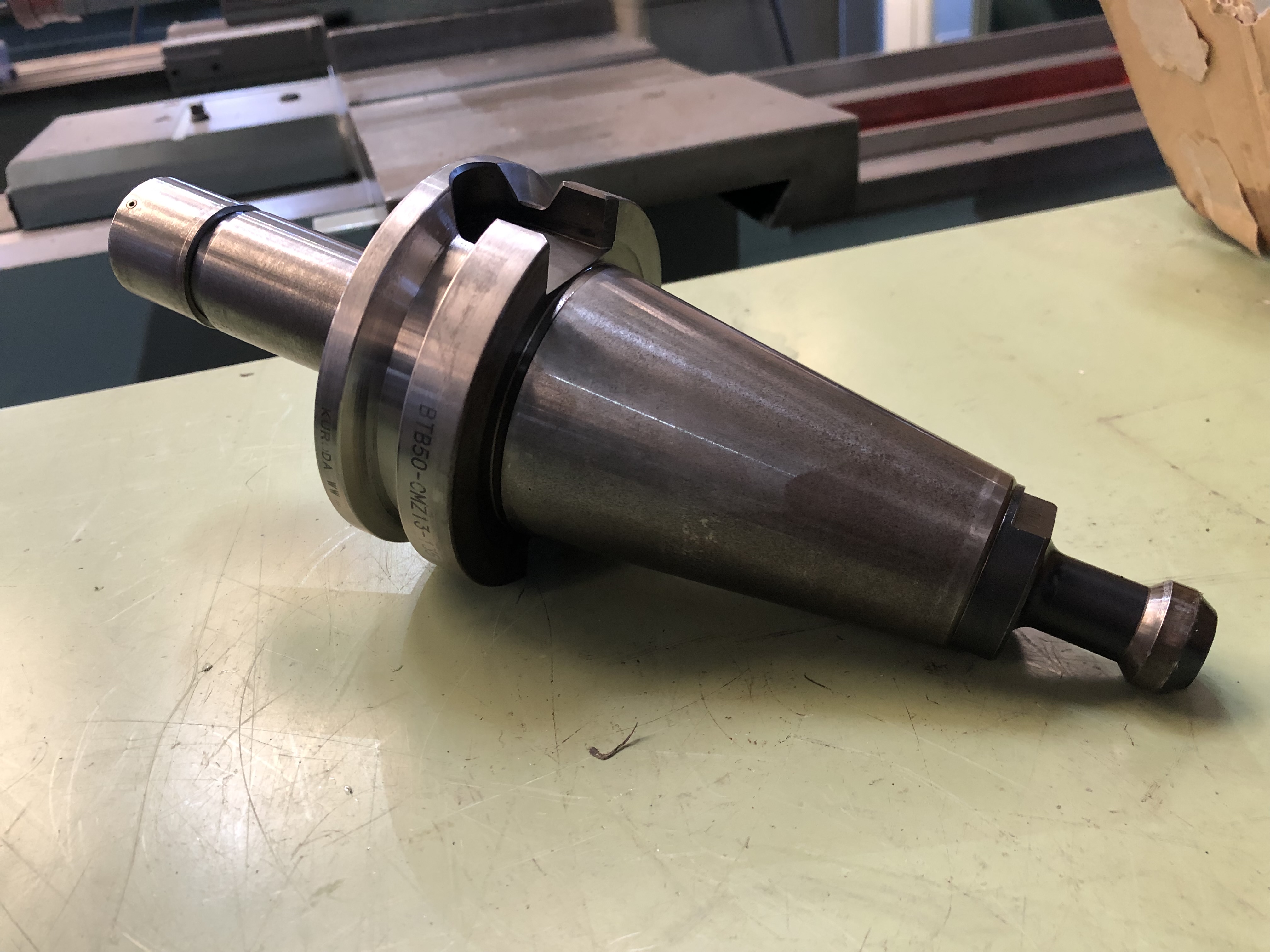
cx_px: 635
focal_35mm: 28
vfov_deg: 49.7
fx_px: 1027
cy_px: 476
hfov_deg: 63.4
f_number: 1.8
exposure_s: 1/15
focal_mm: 4
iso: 64
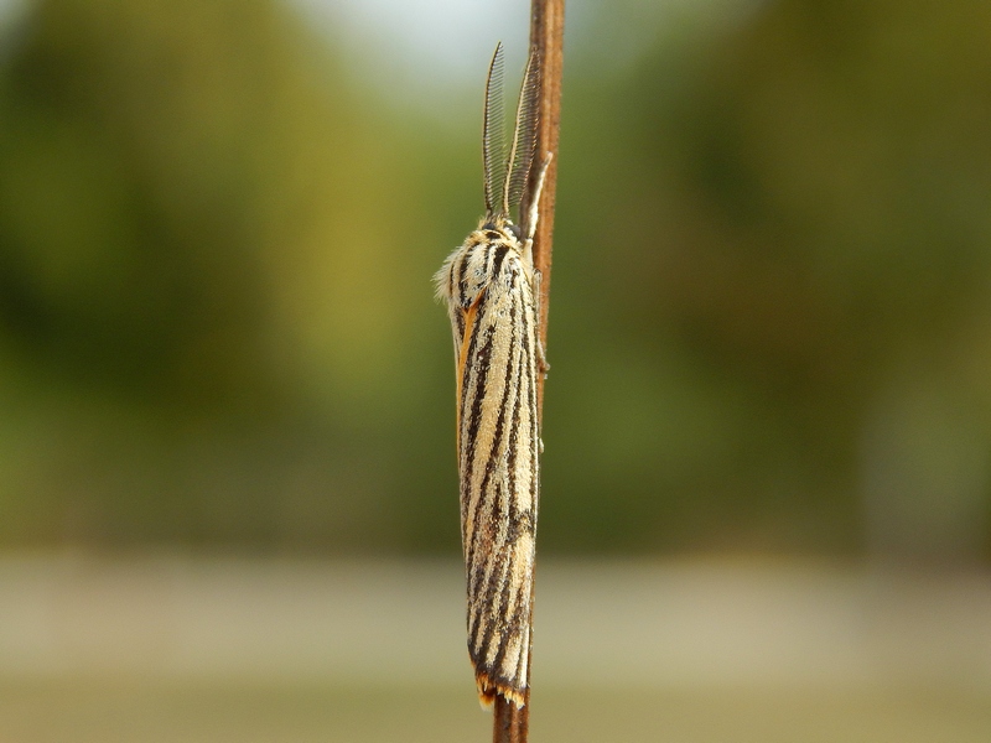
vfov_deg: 11.2
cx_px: 496
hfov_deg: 14.9
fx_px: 3779
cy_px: 372
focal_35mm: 132
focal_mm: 23.4
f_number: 4.8
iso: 125
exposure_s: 1/320
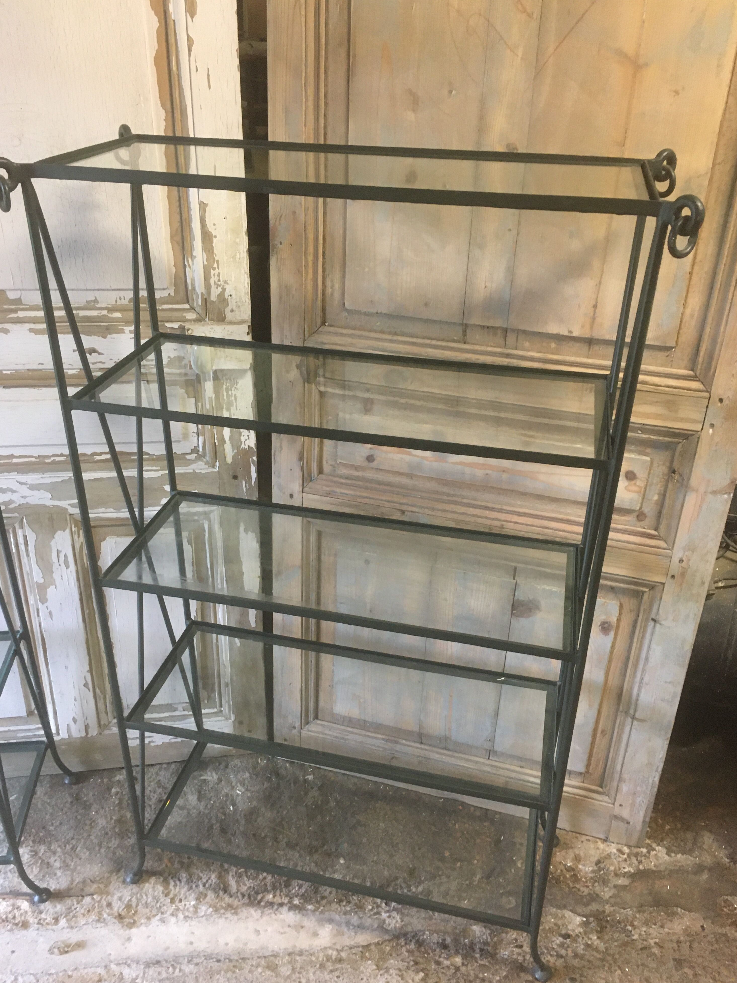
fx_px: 852
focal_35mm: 30
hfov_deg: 46.8
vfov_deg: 60.0
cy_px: 507
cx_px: 361
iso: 200
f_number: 2.2
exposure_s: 1/20
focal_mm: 4.15
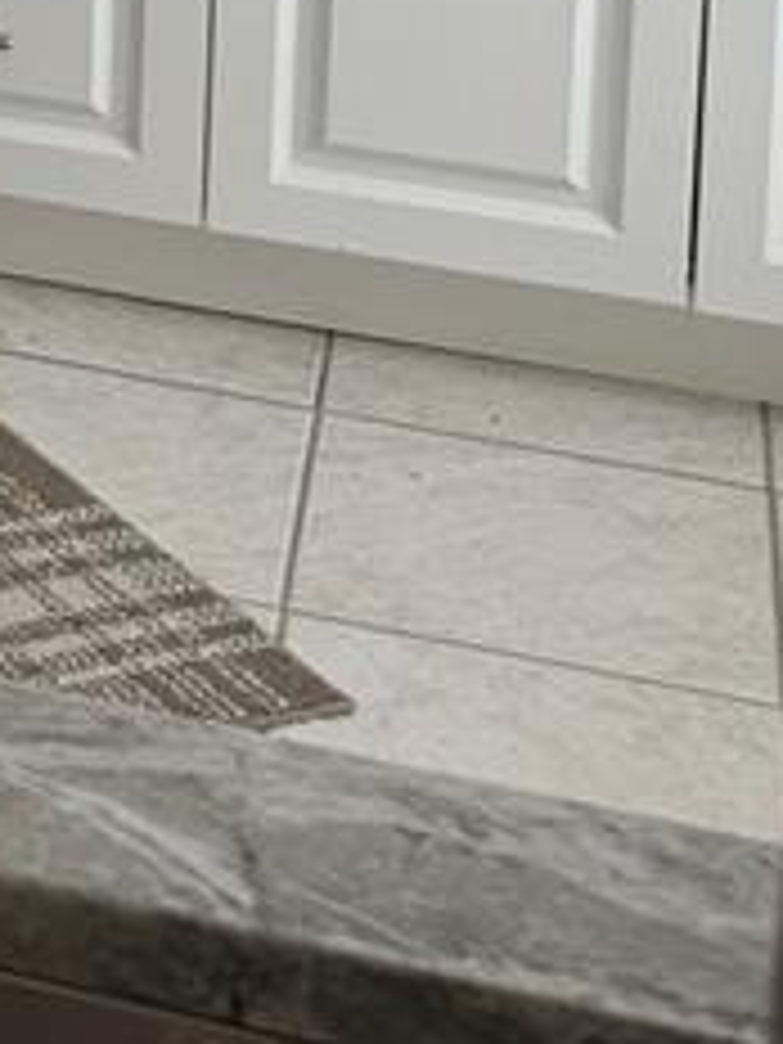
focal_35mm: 124
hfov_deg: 10.5
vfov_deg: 13.8
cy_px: -968
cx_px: -986
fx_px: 3740
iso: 80
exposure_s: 1/120
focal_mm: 6.76
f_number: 1.78
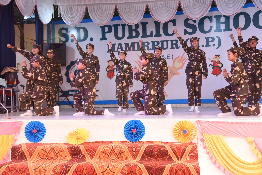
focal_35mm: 52
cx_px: 131
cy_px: 88
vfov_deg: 26.0
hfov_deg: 38.2
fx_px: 379
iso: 640
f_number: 6.3
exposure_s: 1/125
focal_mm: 52
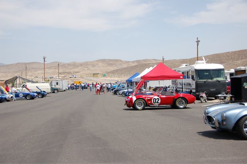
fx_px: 350
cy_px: 82
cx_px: 124
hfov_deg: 38.9
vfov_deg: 26.4
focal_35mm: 51
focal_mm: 34
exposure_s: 1/1250
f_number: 5
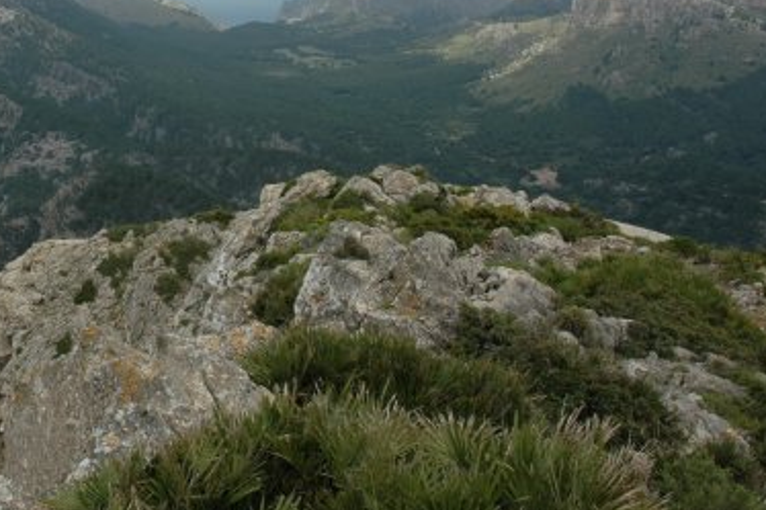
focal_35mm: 52
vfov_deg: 25.5
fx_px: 1106
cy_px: 98
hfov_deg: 36.3
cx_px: 104
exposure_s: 1/320
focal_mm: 18
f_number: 9
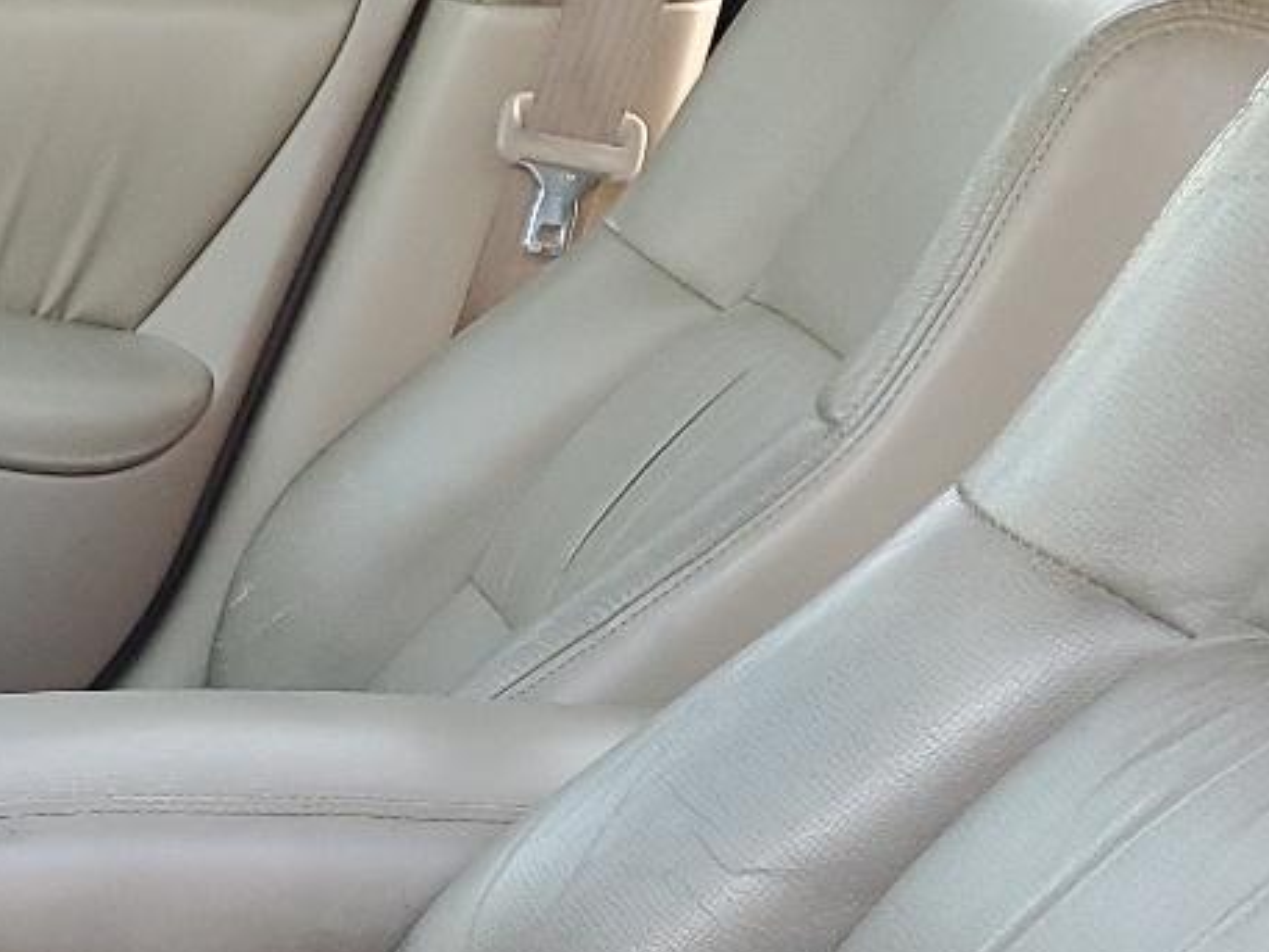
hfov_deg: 18.8
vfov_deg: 15.5
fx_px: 3337
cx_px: -683
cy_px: 1216
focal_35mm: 91
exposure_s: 1/120
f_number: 1.5
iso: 87
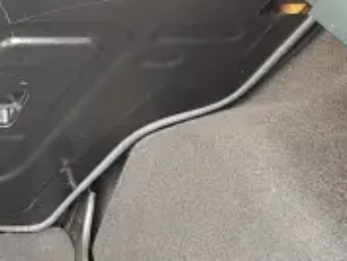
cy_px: 267
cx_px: -271
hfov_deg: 18.6
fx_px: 833
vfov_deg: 17.4
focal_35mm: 83
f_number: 1.8
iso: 506
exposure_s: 1/33.3
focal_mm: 5.56
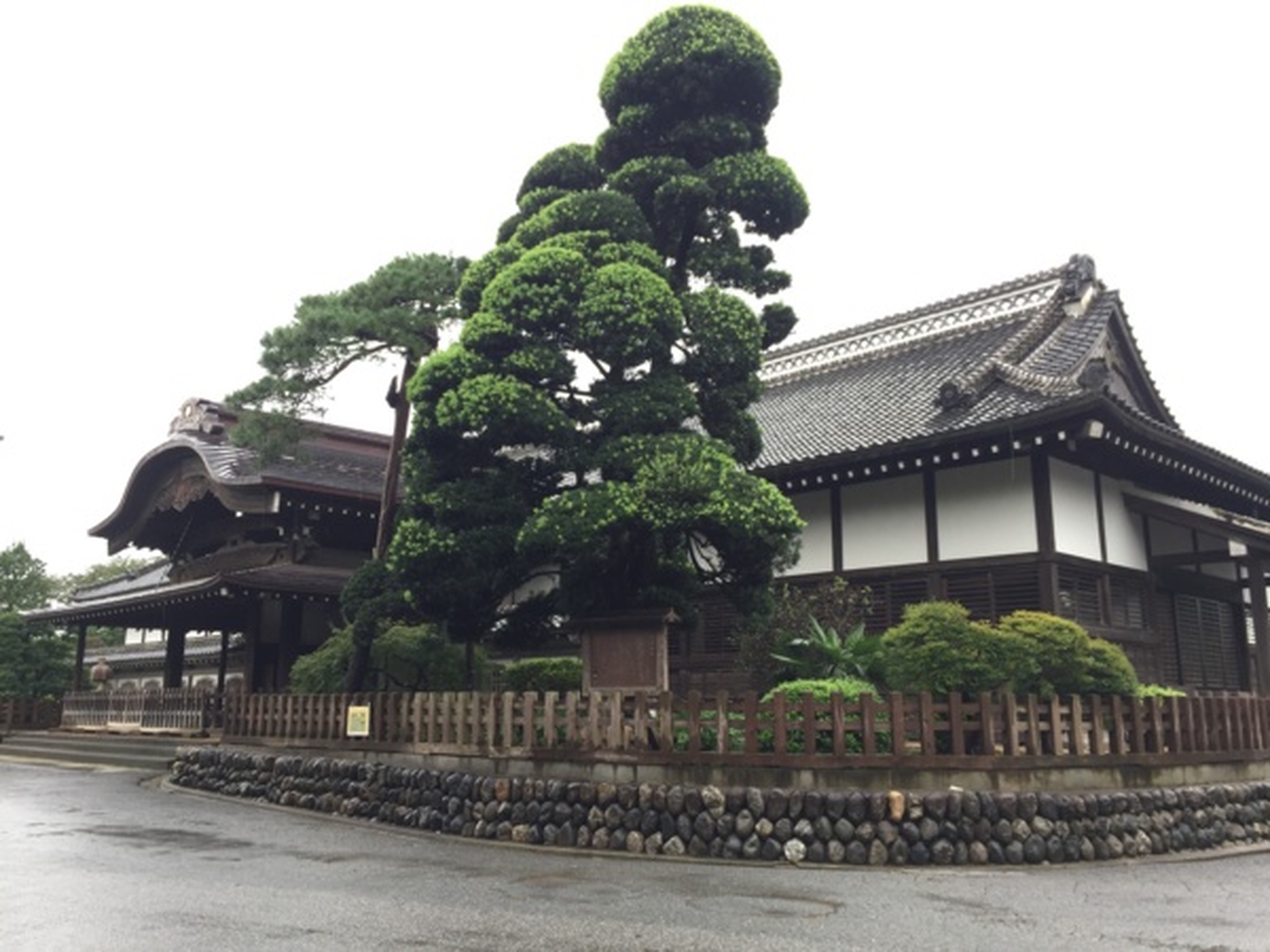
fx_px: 1064
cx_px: 635
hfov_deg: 61.7
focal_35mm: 29
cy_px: 476
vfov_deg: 48.2
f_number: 2.2
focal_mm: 4.15
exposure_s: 1/120
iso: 32
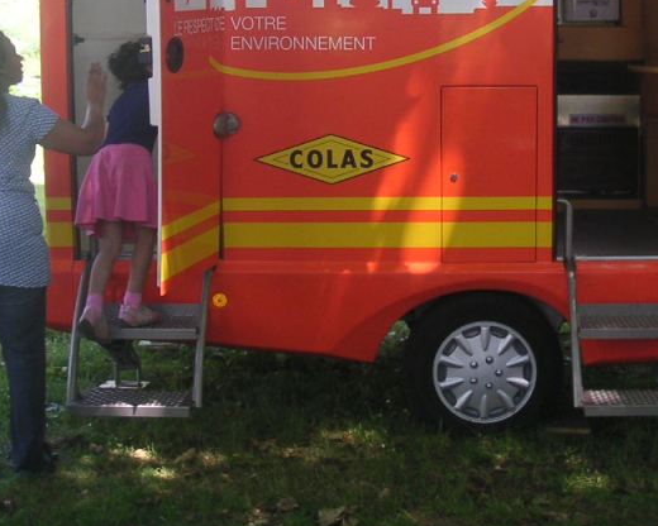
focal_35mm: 73
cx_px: 425
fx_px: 1422
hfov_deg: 26.0
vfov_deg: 20.6
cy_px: 73
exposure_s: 1/60
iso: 50
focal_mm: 6
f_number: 2.8
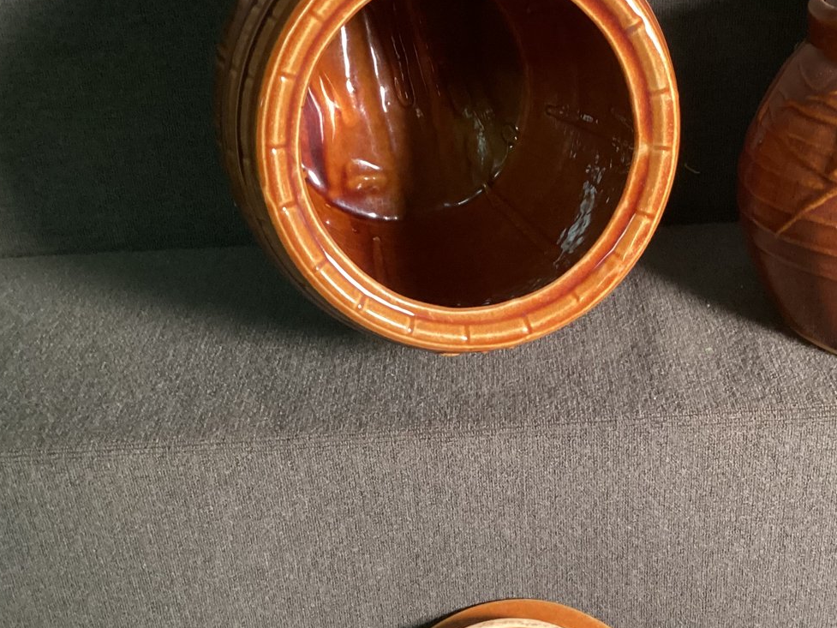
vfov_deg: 30.1
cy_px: 406
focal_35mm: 48
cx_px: 499
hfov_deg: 39.5
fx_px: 1161
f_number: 2.4
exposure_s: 1/40
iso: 400
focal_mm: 3.3
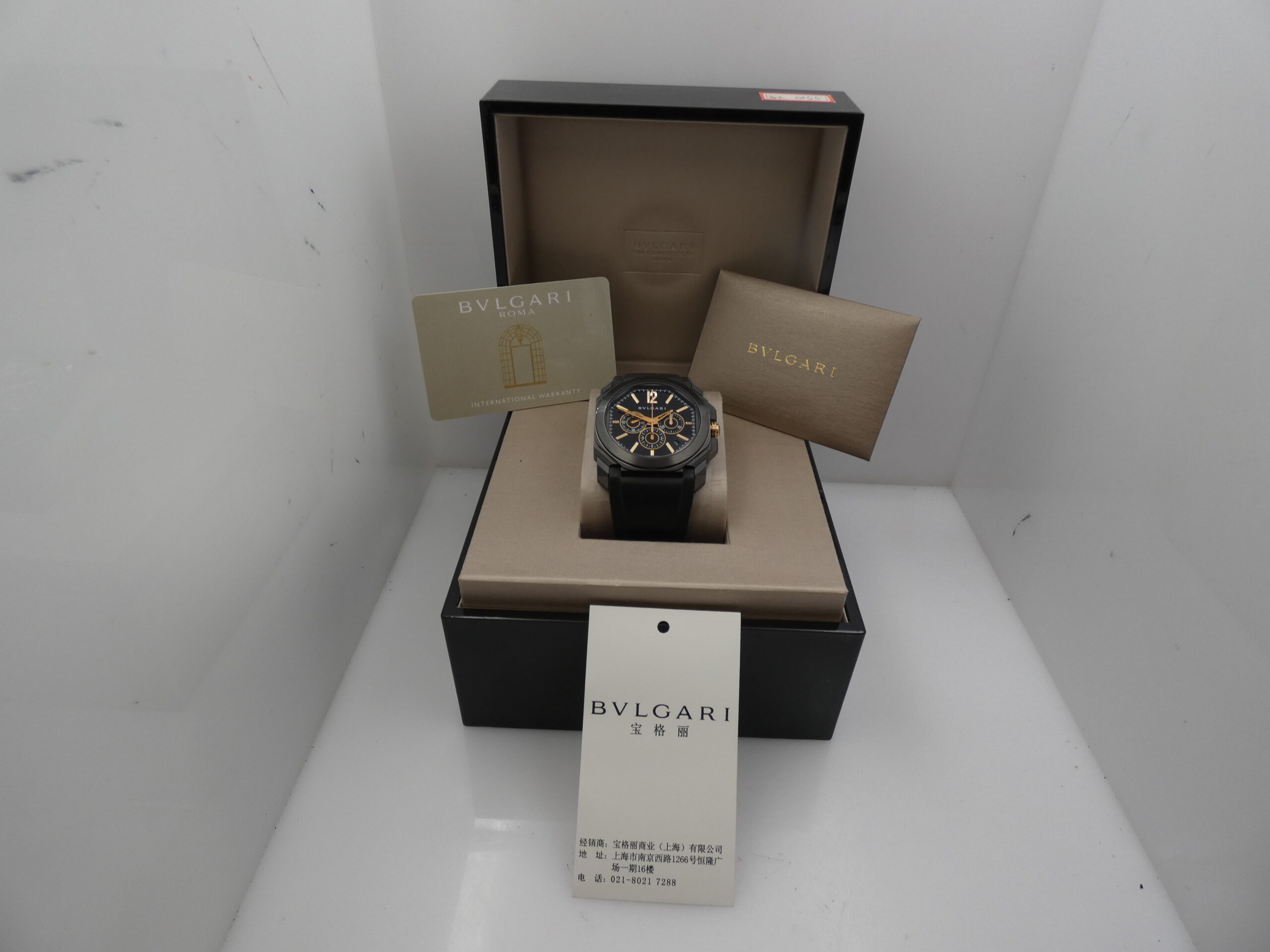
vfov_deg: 66.0
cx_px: 635
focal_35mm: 20
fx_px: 734
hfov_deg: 81.7
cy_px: 476
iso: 80
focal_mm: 3.6
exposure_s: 1/250
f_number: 2.8
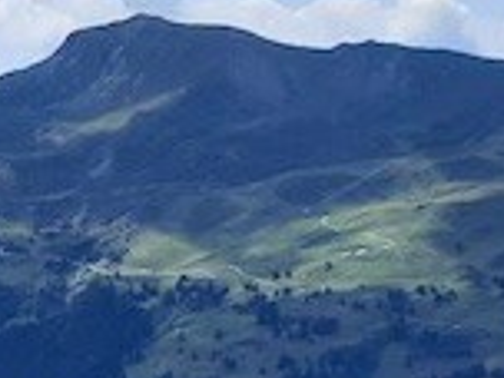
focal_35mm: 137
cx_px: -729
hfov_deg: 11.6
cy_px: 567
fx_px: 1995
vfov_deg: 10.5
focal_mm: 3.92
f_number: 1.7
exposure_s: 1/2232
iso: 40
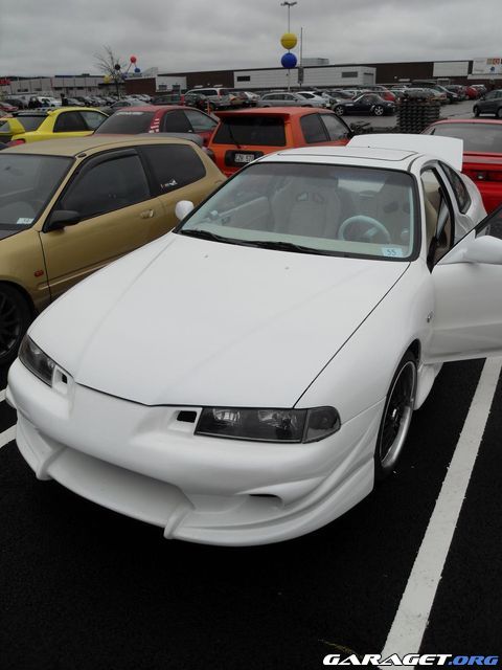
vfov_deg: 63.4
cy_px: 335
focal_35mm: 28
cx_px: 251
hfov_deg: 49.7
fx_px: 541
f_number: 7.1
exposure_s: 1/180
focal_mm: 6
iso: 80
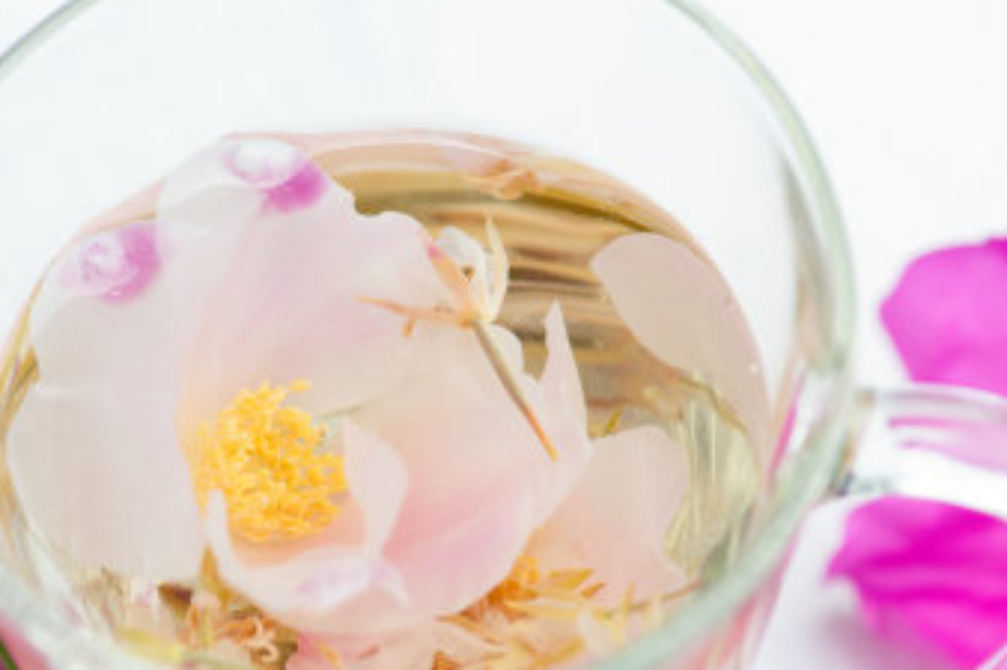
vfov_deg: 7.2
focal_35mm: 190
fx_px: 5312
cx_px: 319
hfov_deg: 10.8
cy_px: 473
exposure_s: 1/200
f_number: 6.3
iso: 200
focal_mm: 105
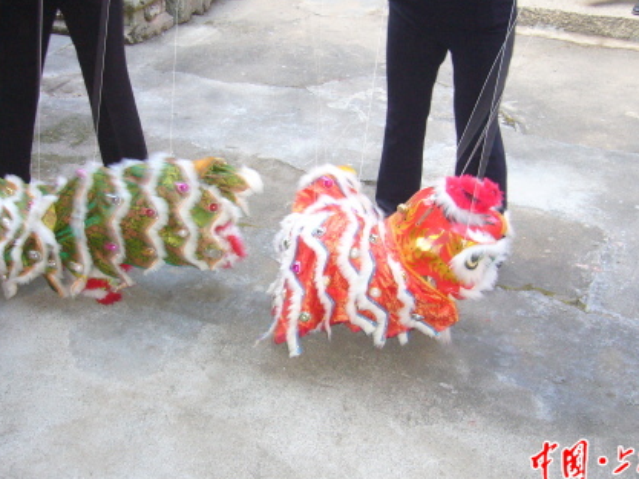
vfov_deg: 34.3
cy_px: 217
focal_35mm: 42
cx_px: 296
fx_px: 776
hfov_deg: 44.7
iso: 200
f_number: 2.8
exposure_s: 1/60
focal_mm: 5.8
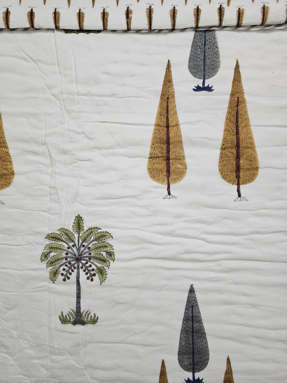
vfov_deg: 73.9
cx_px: 144
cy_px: 192
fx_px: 254
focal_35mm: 23
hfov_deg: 58.9
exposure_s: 1/100
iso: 800
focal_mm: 6.3
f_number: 1.7
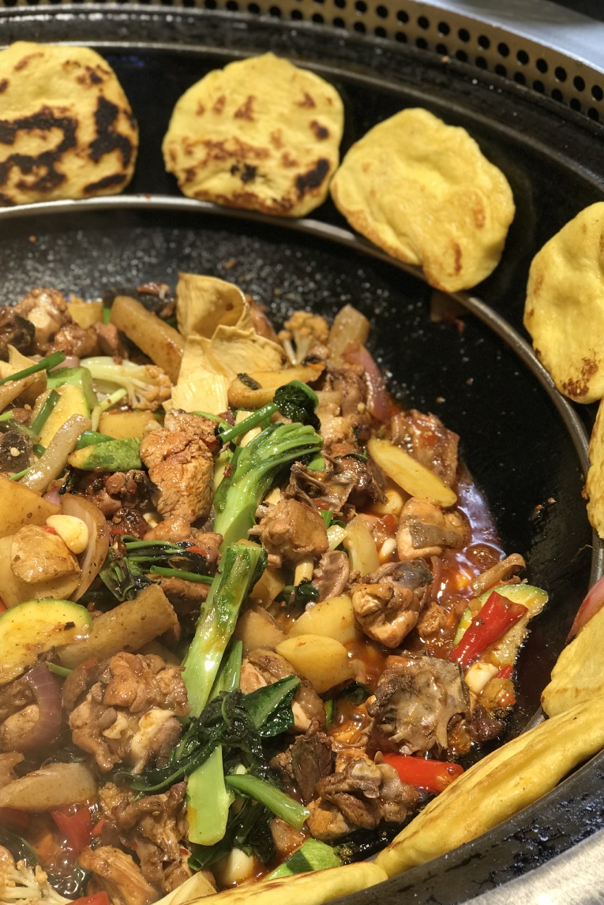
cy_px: 459
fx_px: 1560
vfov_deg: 32.4
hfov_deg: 21.9
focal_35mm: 62
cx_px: 299
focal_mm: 6.6
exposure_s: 1/99
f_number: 2.8
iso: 40
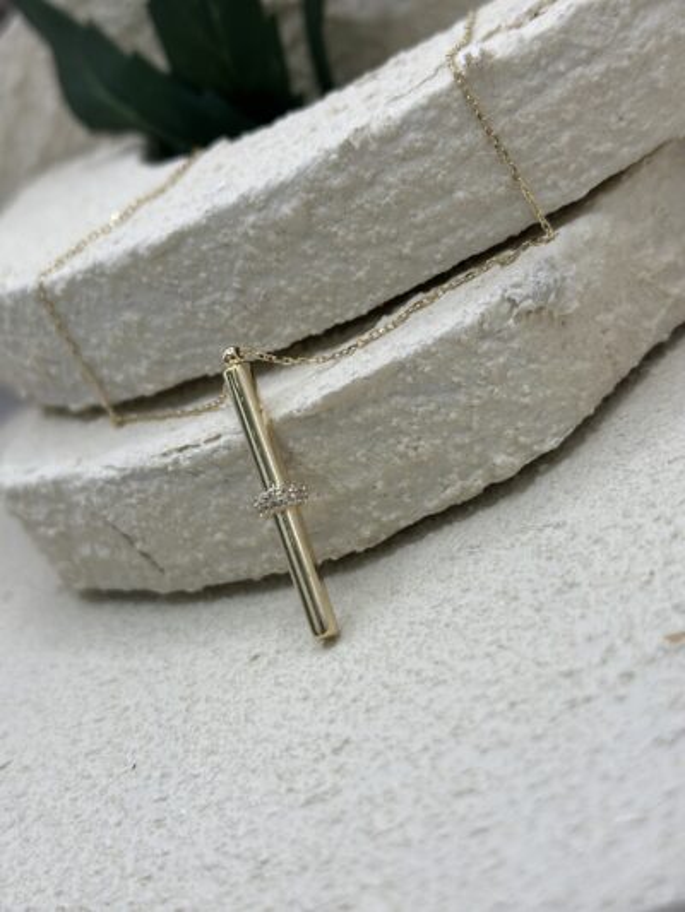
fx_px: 1266
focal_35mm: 48
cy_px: 456
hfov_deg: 30.3
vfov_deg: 39.6
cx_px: 342
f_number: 1.78
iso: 80
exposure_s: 1/1085
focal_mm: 6.86
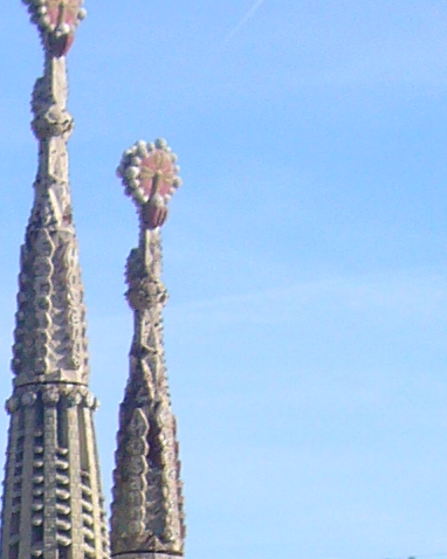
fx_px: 3045
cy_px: 946
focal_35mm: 184
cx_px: -410
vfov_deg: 10.0
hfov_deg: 8.1
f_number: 6.3
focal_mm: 5.2
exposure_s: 1/200
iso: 80
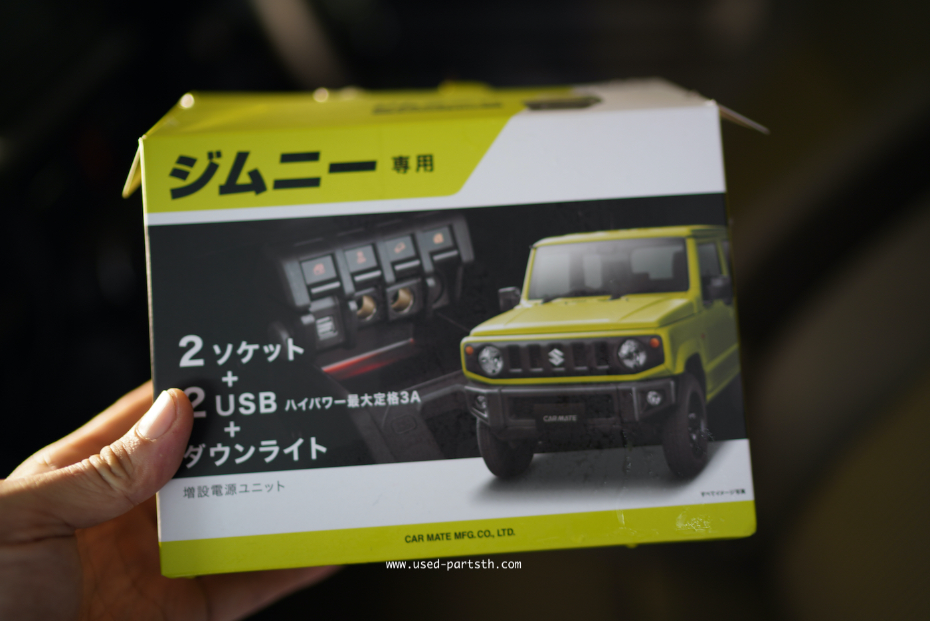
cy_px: 310
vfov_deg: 37.9
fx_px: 904
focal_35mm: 35
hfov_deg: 54.4
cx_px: 465
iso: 160
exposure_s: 1/40
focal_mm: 35
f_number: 1.4
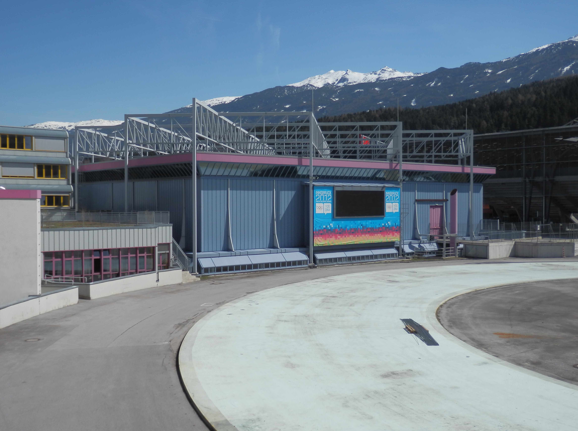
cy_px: 216
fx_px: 617
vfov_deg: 38.6
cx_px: 289
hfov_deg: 50.2
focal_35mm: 37
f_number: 10.1
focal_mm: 6.6
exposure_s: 1/250
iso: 80
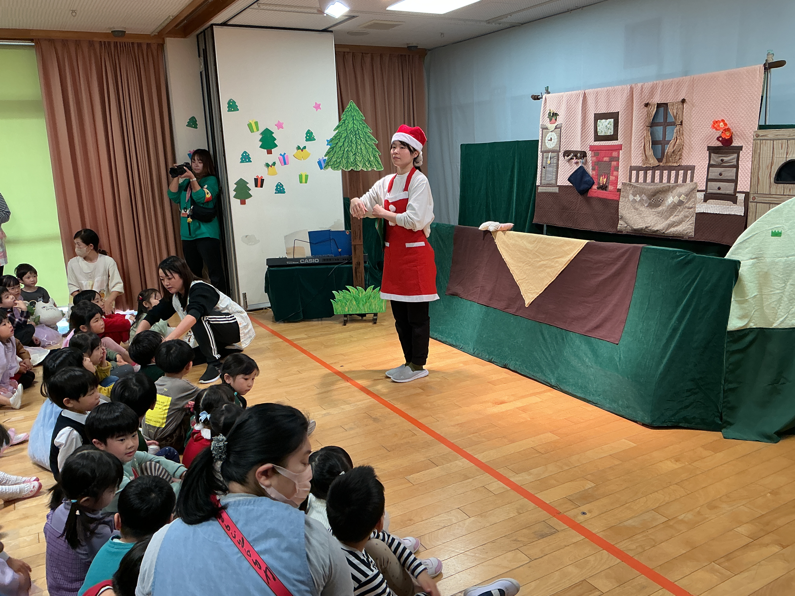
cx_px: 398
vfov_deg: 48.2
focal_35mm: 29
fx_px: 666
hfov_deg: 61.7
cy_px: 298
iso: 64
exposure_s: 1/60
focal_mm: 3
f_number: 1.8
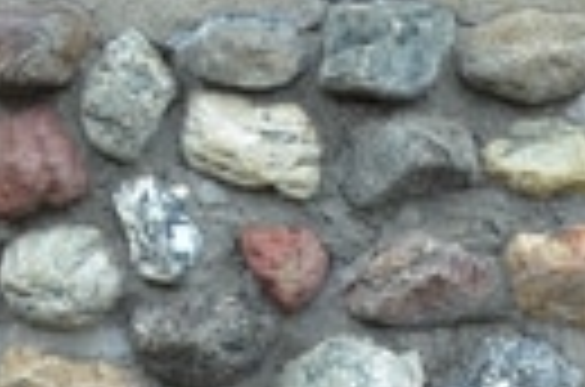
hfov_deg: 6.9
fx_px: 4863
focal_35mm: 300
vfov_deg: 4.5
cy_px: -126
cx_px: 331
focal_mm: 26
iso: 400
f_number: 7.1
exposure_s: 1/200
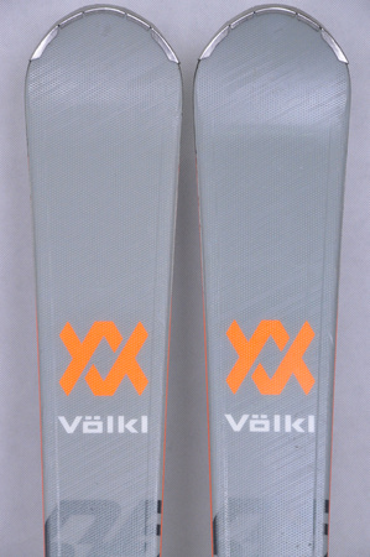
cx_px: 185
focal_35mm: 158
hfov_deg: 8.7
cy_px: 278
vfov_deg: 13.1
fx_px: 2434
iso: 3200
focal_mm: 105
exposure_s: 1/125
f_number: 8
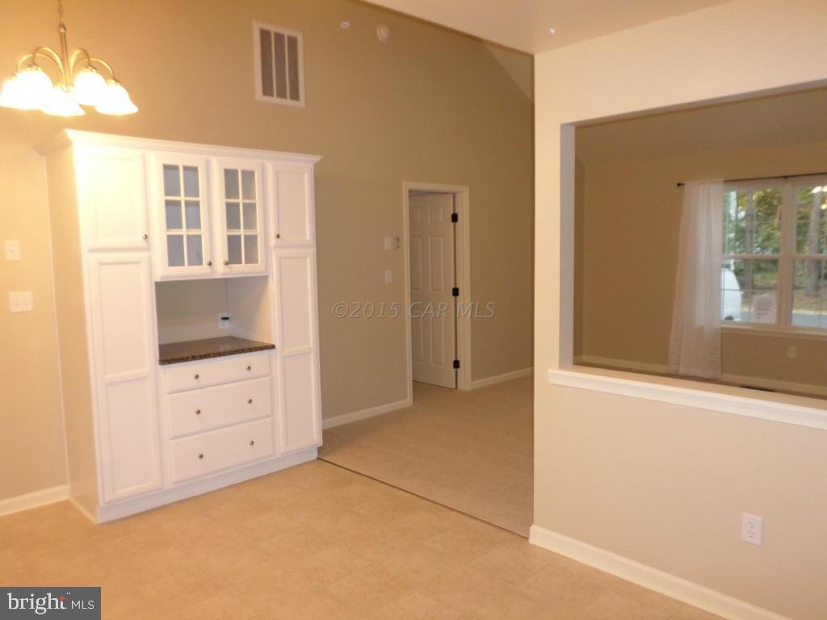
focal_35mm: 25
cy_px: 310
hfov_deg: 69.4
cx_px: 414
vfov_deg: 54.9
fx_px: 597
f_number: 2.5
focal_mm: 4.5
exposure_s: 1/30
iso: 160
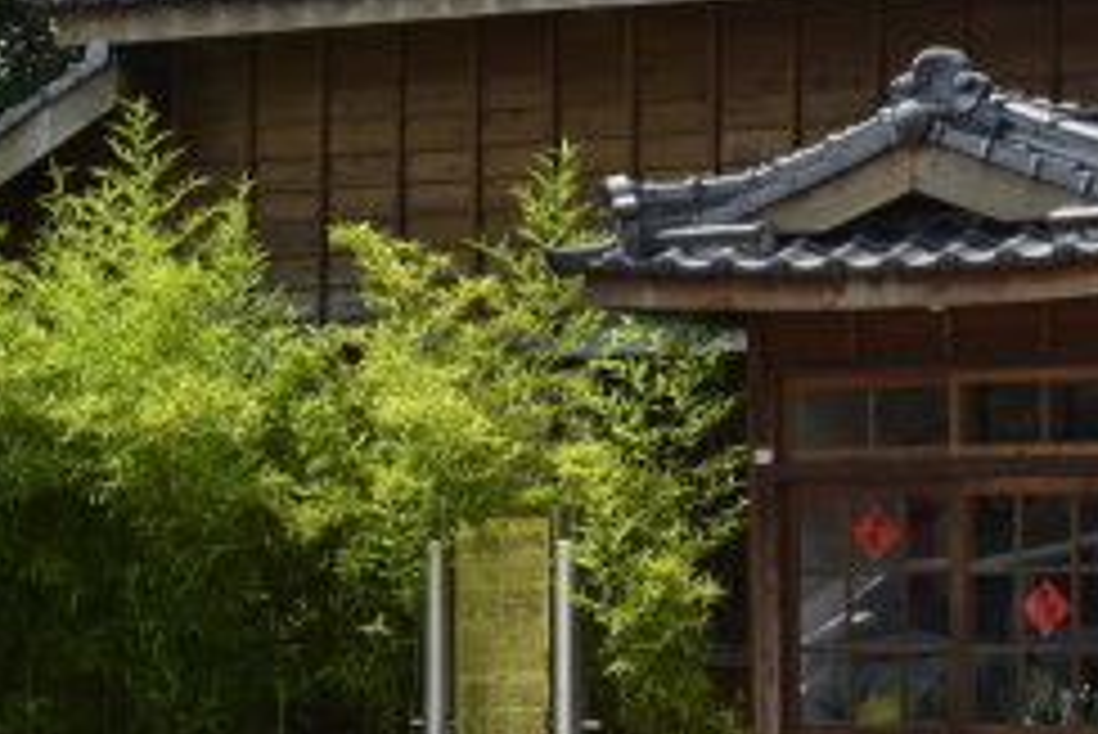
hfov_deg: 13.5
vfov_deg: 9.1
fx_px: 4608
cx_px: 850
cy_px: 320
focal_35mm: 151
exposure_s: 1/160
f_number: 8
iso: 100
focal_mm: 48
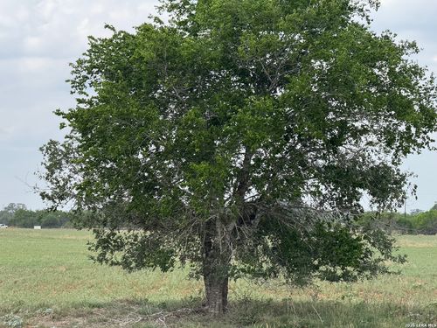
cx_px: 218
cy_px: 164
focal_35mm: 120
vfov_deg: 12.3
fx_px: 1515
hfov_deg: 16.4
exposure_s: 1/759
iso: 50
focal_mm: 15.66
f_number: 2.8
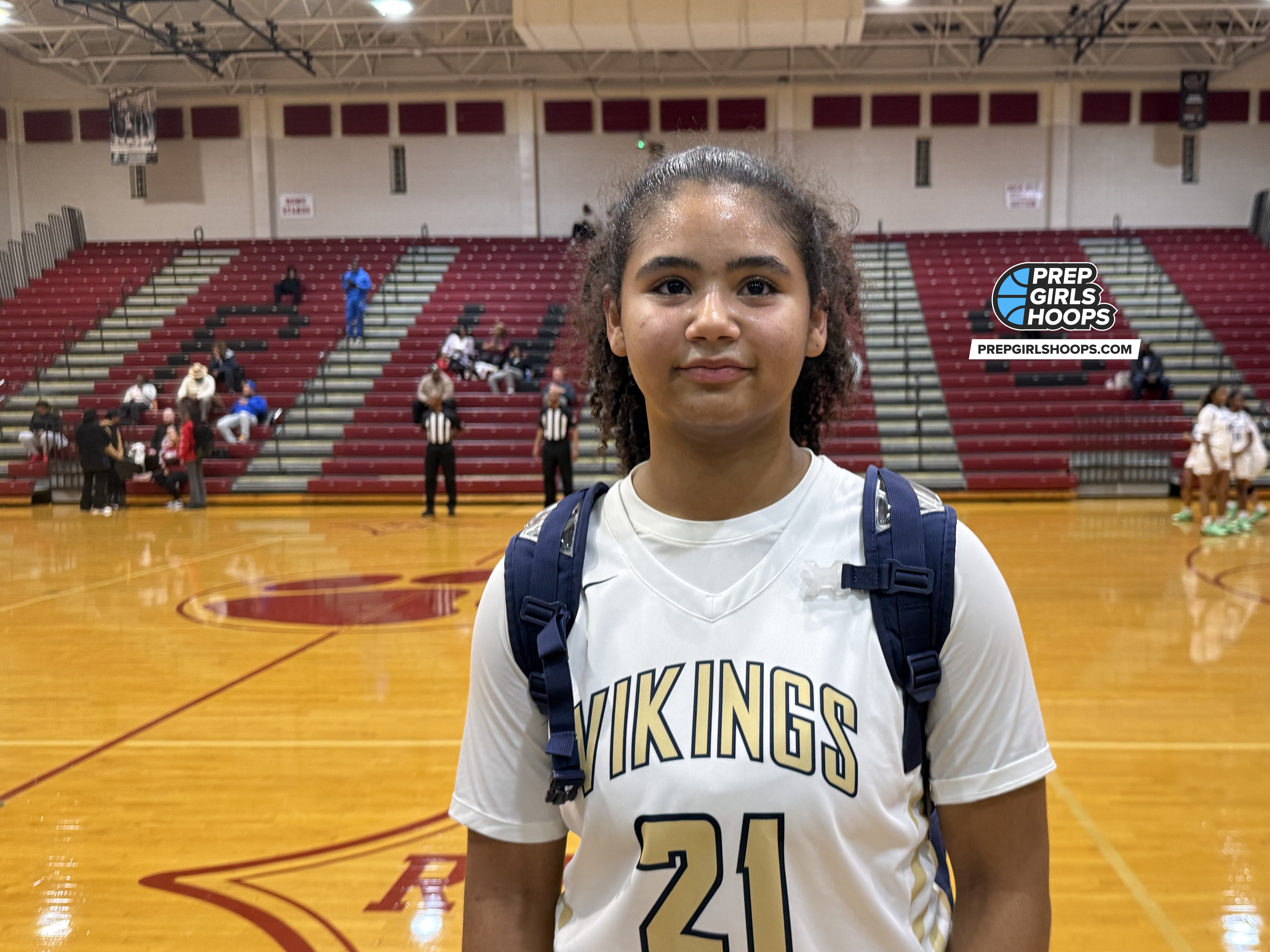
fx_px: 1137
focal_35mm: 31
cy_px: 547
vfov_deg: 45.3
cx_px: 746
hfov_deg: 58.0
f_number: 1.78
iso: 320
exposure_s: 1/60
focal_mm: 6.76
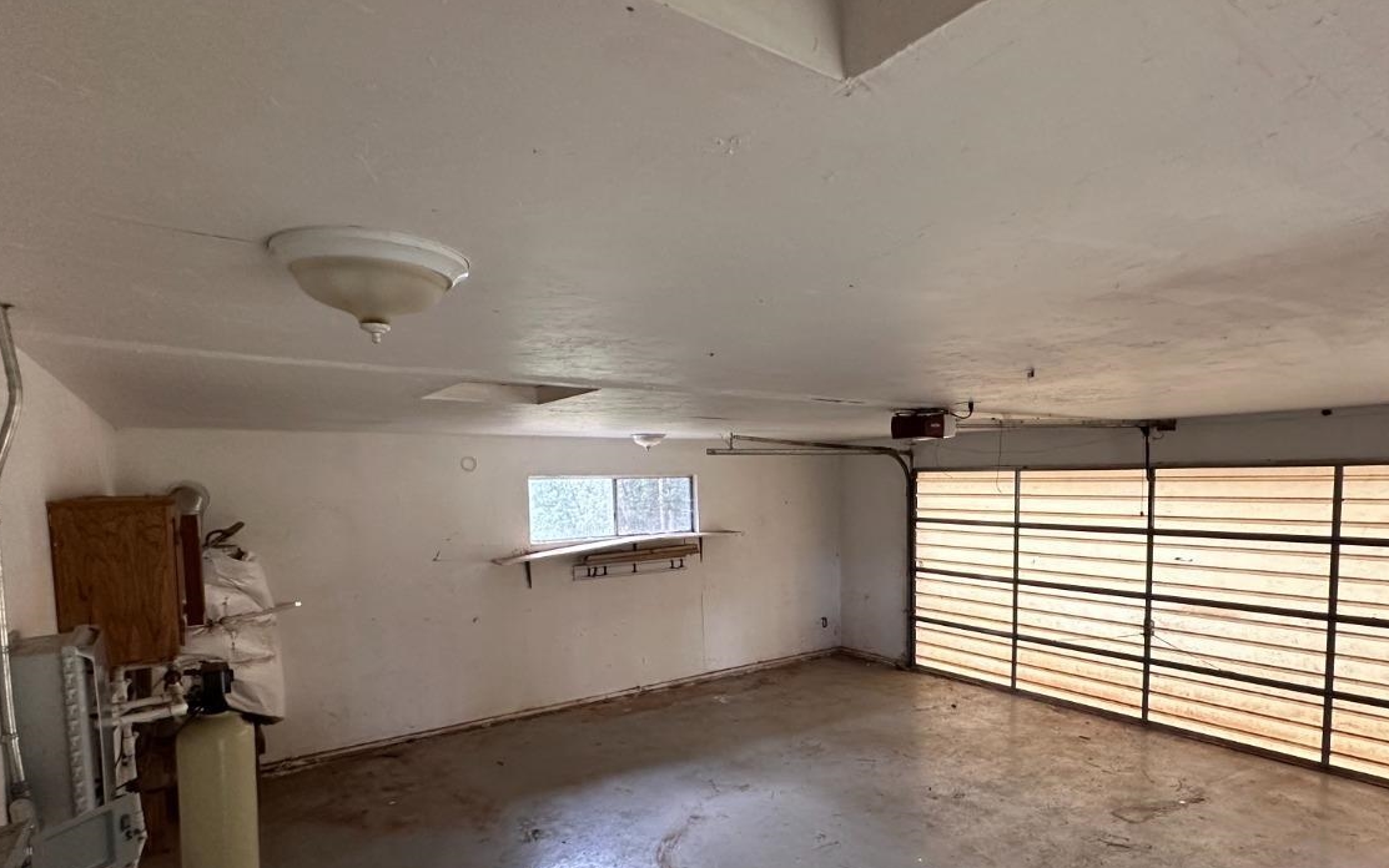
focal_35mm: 20
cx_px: 739
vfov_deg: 59.1
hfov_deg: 84.9
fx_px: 757
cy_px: 529
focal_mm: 2.22
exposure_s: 1/79
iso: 320
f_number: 2.2
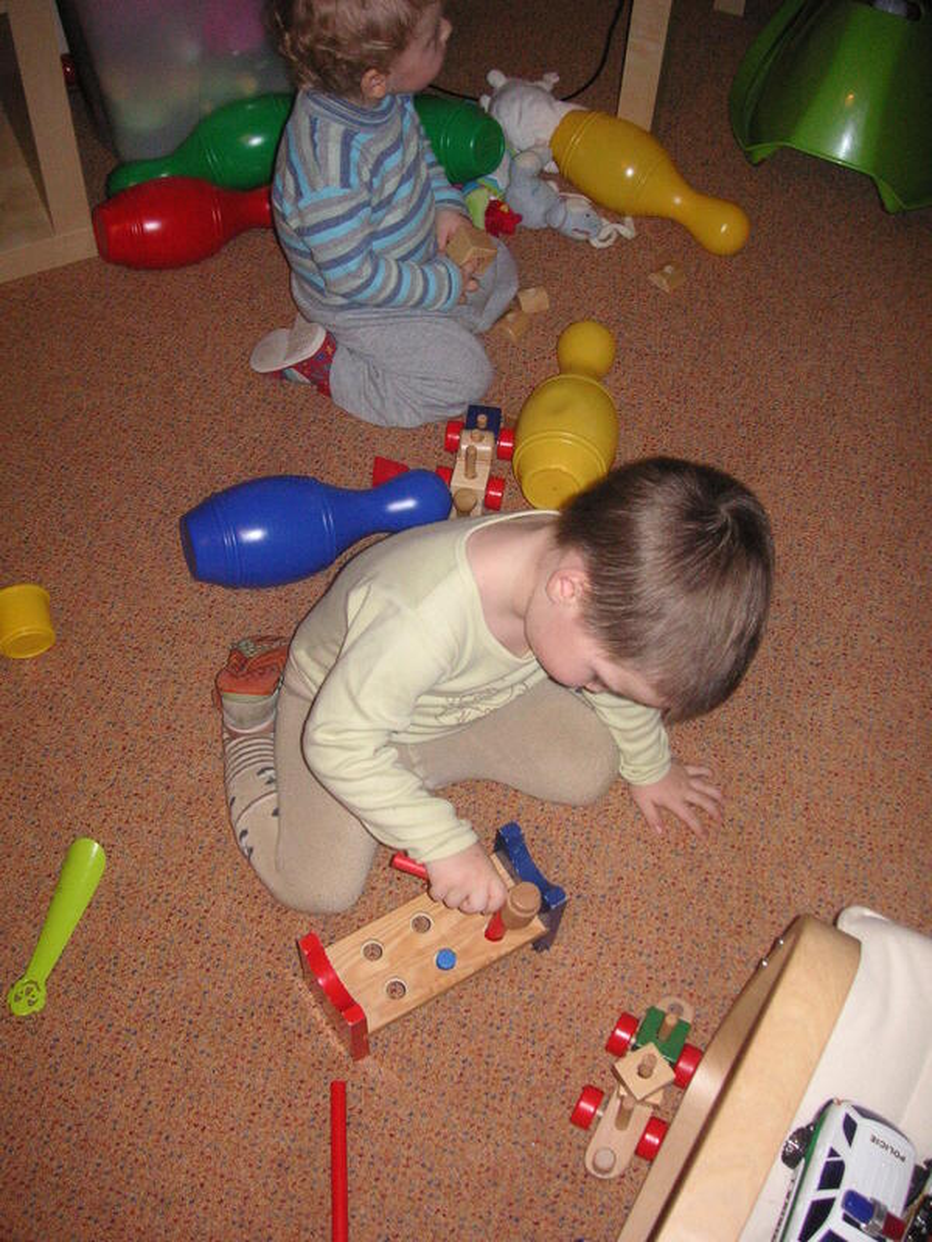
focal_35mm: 37
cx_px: 466
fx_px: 1328
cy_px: 621
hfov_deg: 38.7
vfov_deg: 50.1
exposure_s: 1/45
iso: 160
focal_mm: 6.1
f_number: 2.8
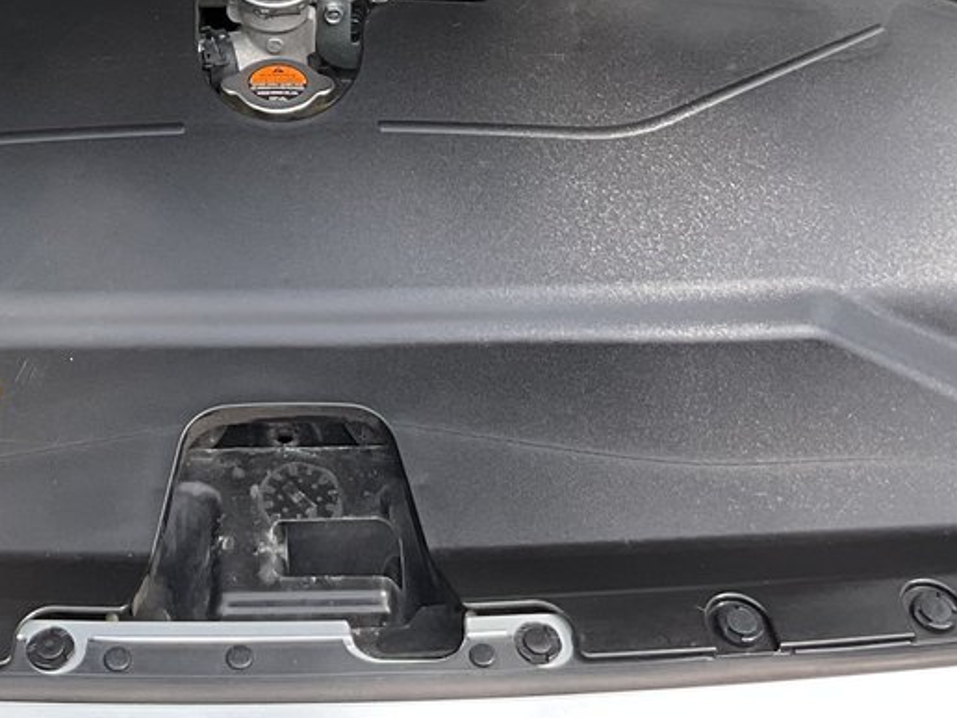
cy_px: -172
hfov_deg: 22.8
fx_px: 2350
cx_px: 261
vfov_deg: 16.6
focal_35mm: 85
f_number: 1.8
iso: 16
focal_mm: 3
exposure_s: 1/283
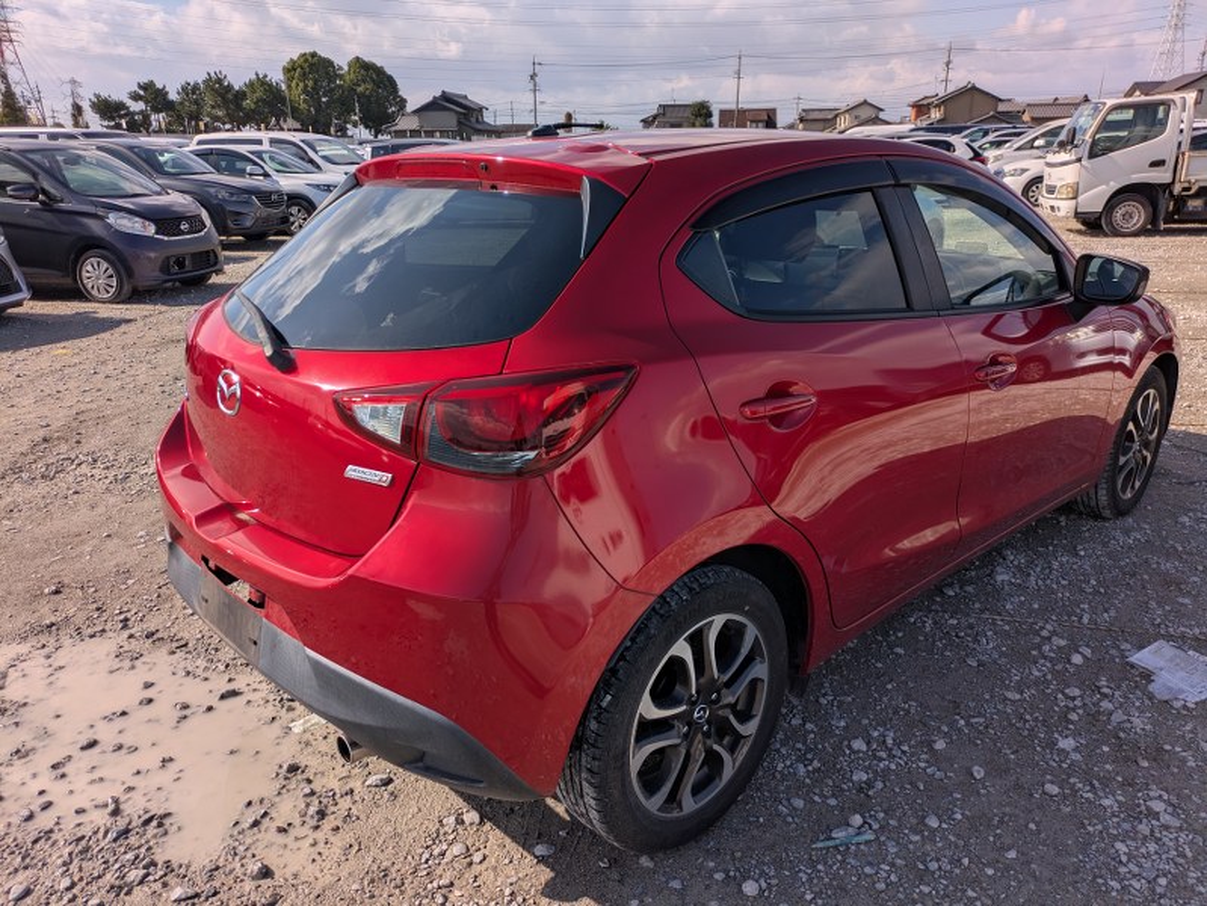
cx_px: 604
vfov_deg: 54.9
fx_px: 872
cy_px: 453
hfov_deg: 69.4
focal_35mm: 25
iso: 48
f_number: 1.89
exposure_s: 1/2841
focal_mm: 5.43
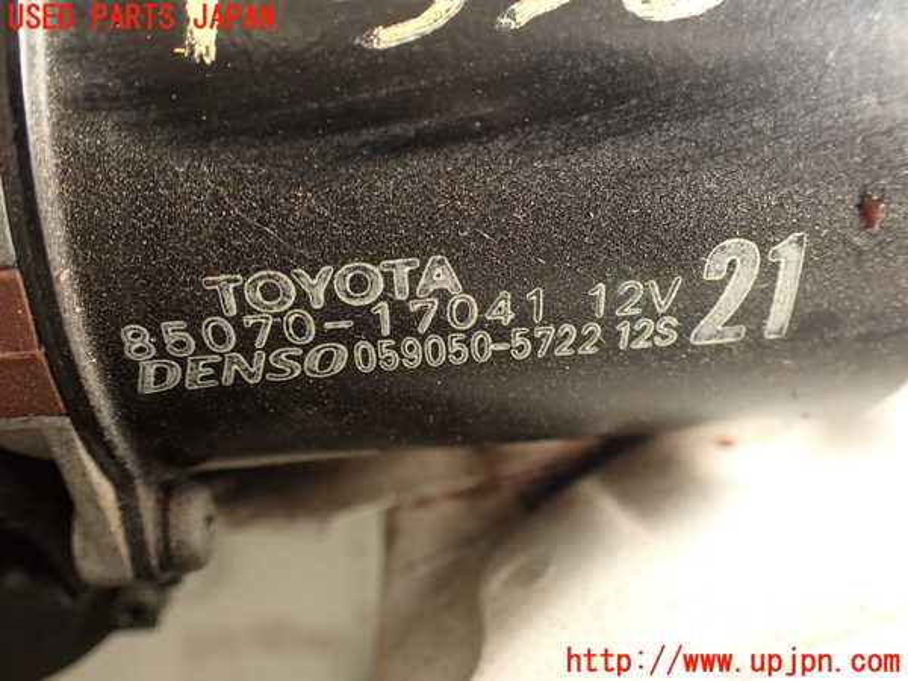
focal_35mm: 32
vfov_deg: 44.2
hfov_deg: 56.8
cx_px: 454
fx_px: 839
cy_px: 340
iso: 200
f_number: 2.4
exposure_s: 1/30
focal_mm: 5.79
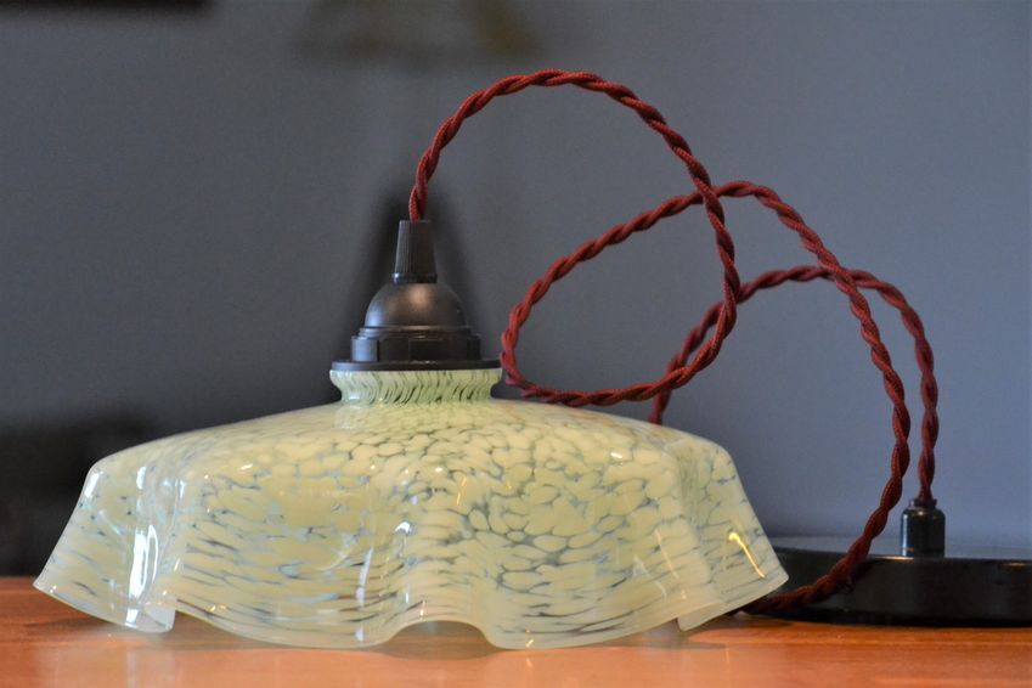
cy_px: 344
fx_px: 4515
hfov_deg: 13.0
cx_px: 516
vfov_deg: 8.7
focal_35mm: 158
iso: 2800
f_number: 5.6
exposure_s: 1/125
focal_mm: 105
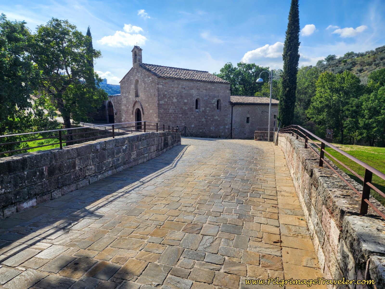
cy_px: 144
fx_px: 256
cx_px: 192
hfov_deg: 73.9
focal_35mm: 23
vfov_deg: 58.9
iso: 12
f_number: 1.8
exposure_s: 1/1318
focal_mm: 6.4
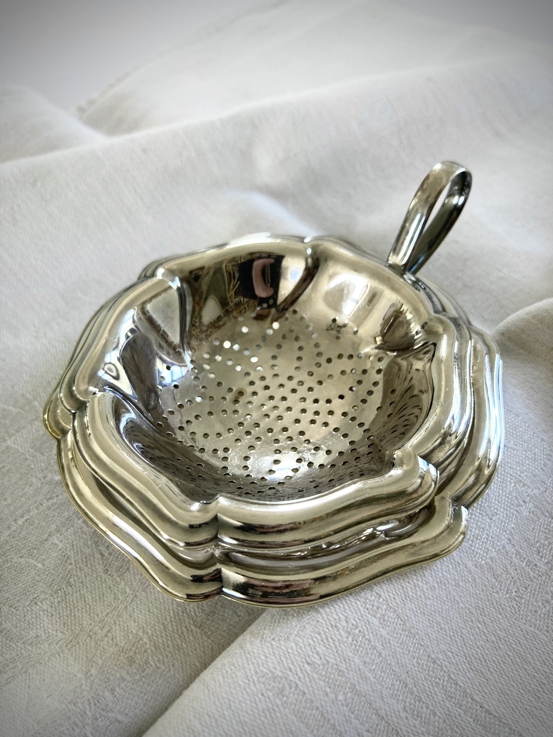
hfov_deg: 49.7
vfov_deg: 63.4
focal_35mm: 28
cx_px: 276
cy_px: 368
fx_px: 596
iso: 80
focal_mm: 3.99
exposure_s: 1/90
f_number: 1.8
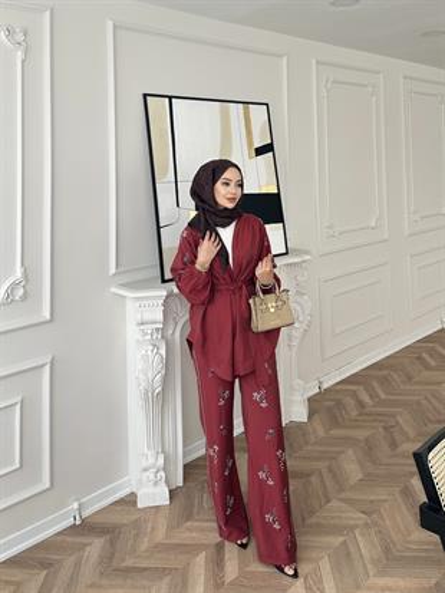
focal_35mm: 24
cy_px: 296
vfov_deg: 71.6
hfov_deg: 56.8
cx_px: 222
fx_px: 411
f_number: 1.78
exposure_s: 1/173
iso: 64
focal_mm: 6.86
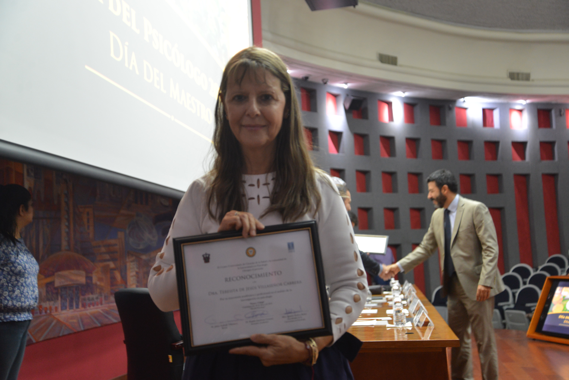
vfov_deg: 28.1
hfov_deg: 41.1
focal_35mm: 48
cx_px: 284
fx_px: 759
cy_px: 190
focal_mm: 48
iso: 1600
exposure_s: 1/20
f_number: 4.2
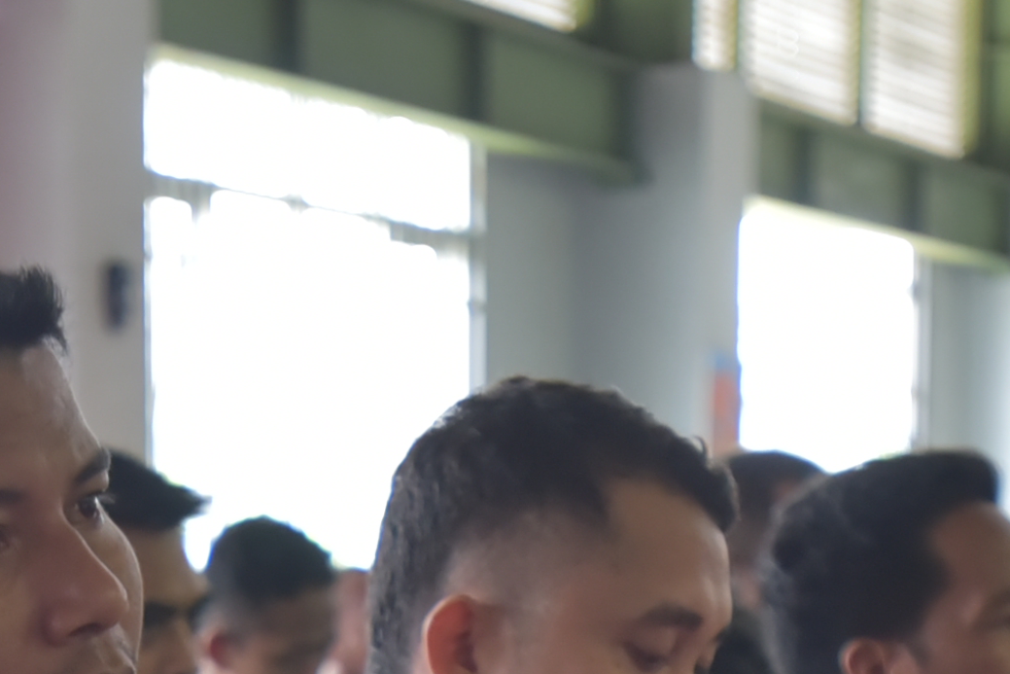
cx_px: 335
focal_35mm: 152
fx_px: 4265
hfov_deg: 13.5
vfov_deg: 8.6
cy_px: 1266
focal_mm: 35
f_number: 2.8
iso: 1250
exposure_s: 1/200
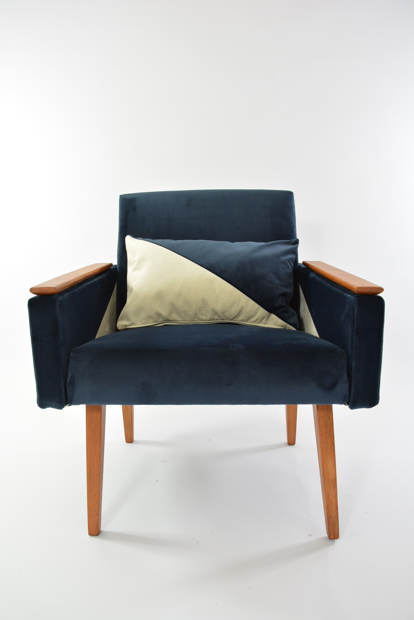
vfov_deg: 67.3
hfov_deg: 48.0
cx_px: 207
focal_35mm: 27
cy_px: 310
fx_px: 465
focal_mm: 18
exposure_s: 1/60
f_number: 5.6
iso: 450
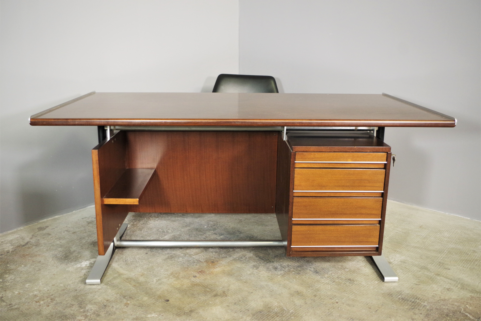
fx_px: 454
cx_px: 240
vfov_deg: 38.9
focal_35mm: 34
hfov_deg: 55.8
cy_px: 160
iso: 800
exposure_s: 1/60
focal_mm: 23.13
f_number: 4
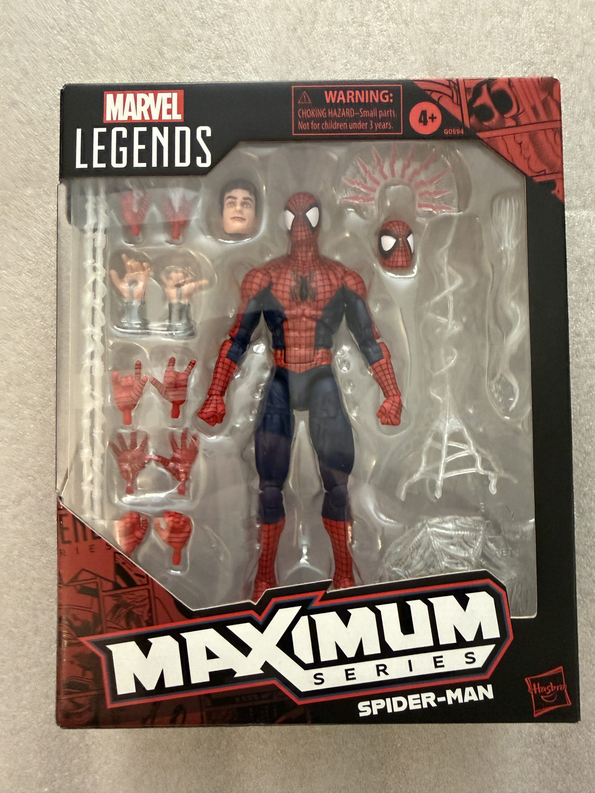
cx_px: 298
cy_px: 396
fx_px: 550
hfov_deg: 56.8
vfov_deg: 71.6
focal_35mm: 24
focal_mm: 2.22
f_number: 2.2
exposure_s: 1/60
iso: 800
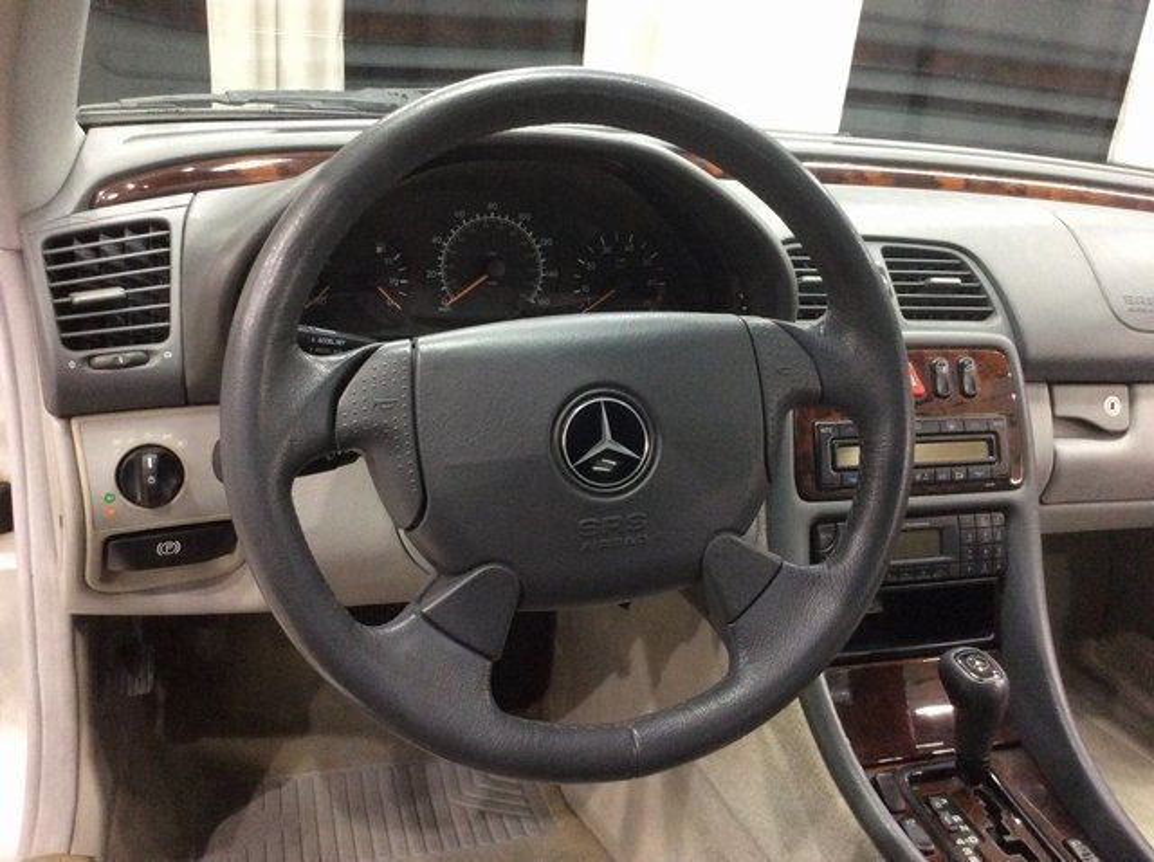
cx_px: 577
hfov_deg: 56.9
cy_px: 431
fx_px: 1065
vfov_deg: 44.1
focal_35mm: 32
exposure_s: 1/24
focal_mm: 3.3
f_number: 2.4
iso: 250
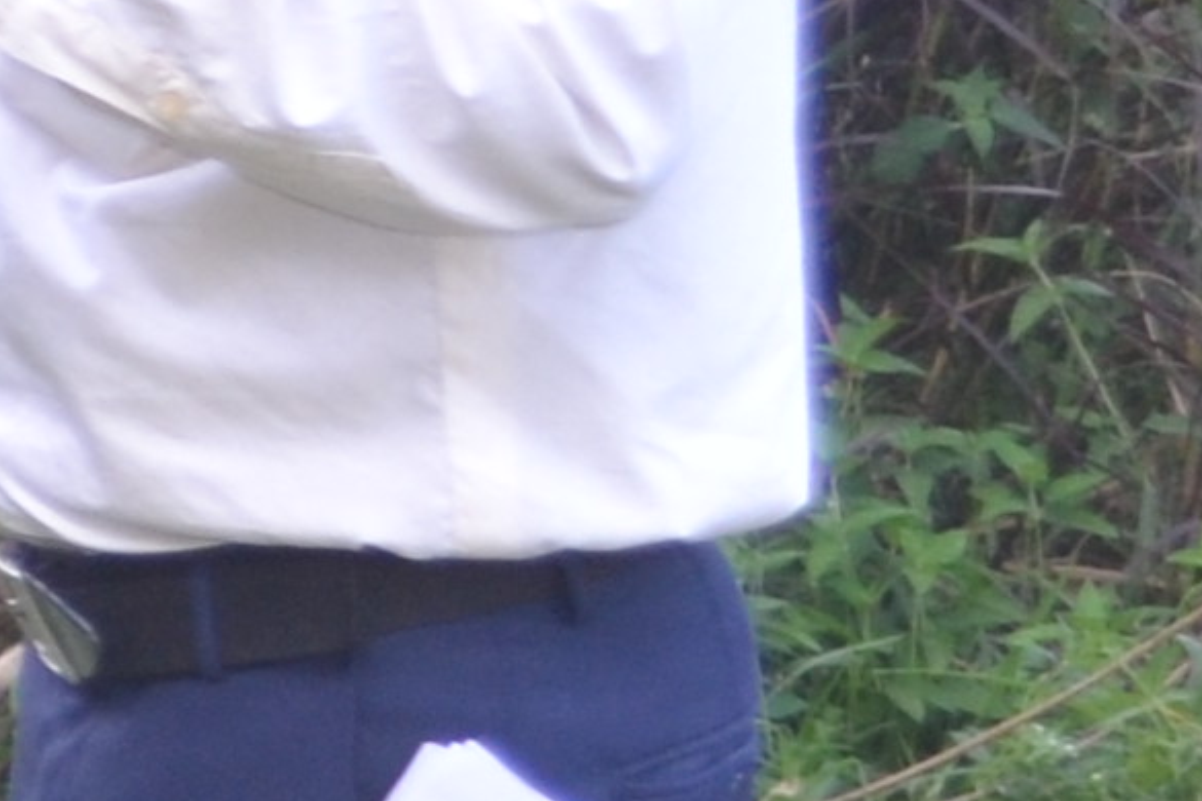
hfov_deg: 5.6
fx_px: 11051
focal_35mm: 331
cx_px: -3164
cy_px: 713
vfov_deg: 4.1
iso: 400
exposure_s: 1/200
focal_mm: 28
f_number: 4.5
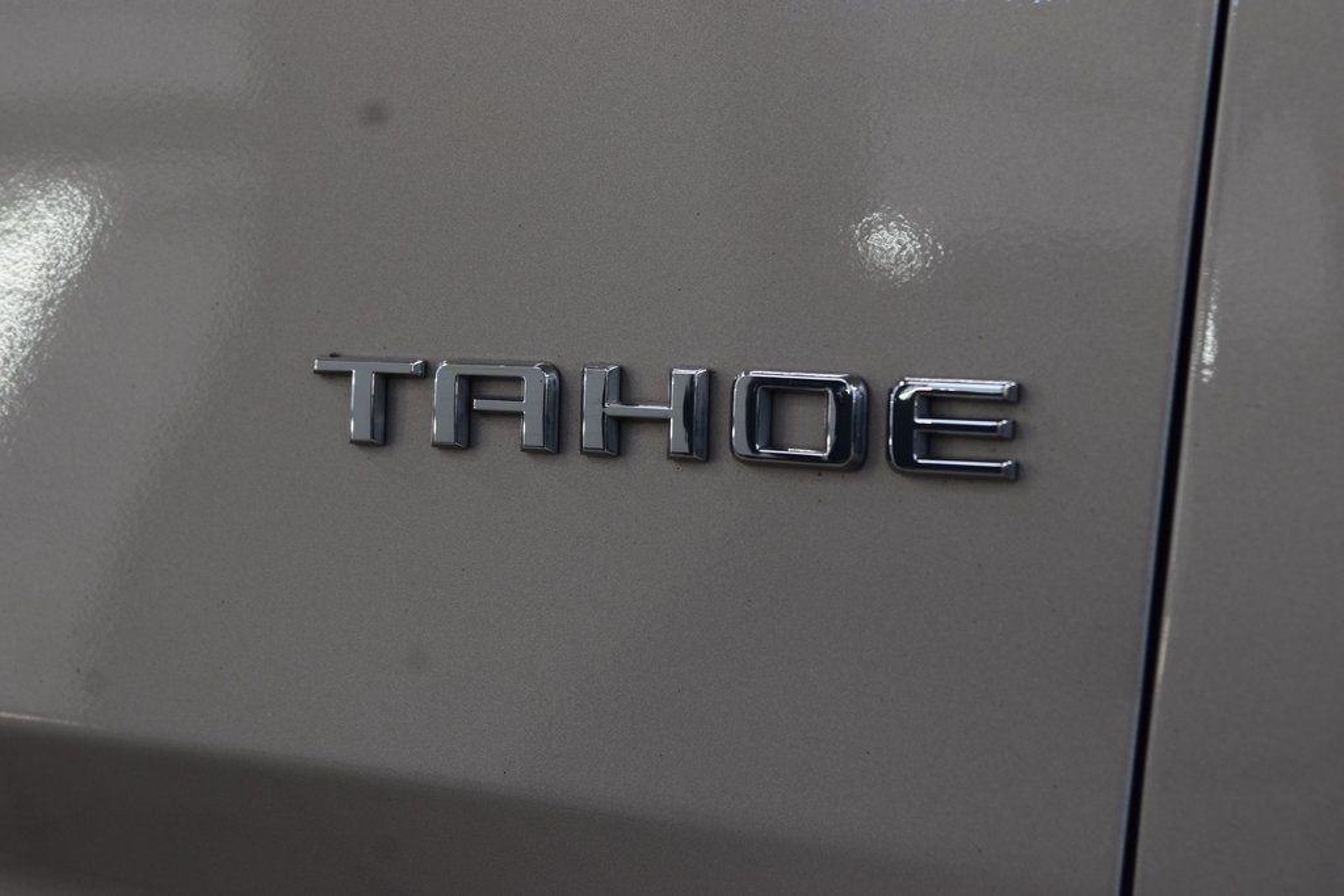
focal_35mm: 105
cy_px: 448
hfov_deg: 19.5
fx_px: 3920
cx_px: 672
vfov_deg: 13.0
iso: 640
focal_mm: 70
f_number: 7.1
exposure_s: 1/30
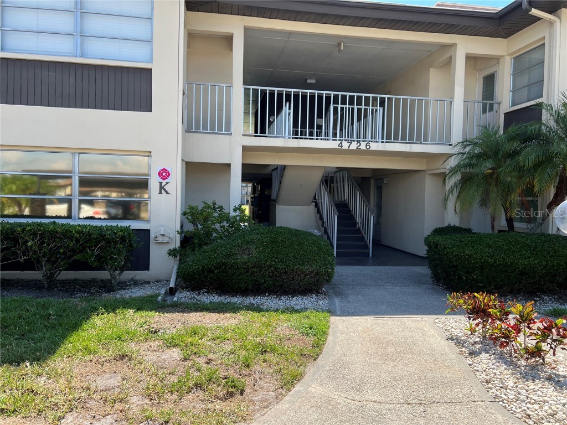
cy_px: 212
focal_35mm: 26
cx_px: 284
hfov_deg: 67.3
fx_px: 426
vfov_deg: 53.1
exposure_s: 1/1344
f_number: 1.5
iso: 50
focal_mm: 5.7
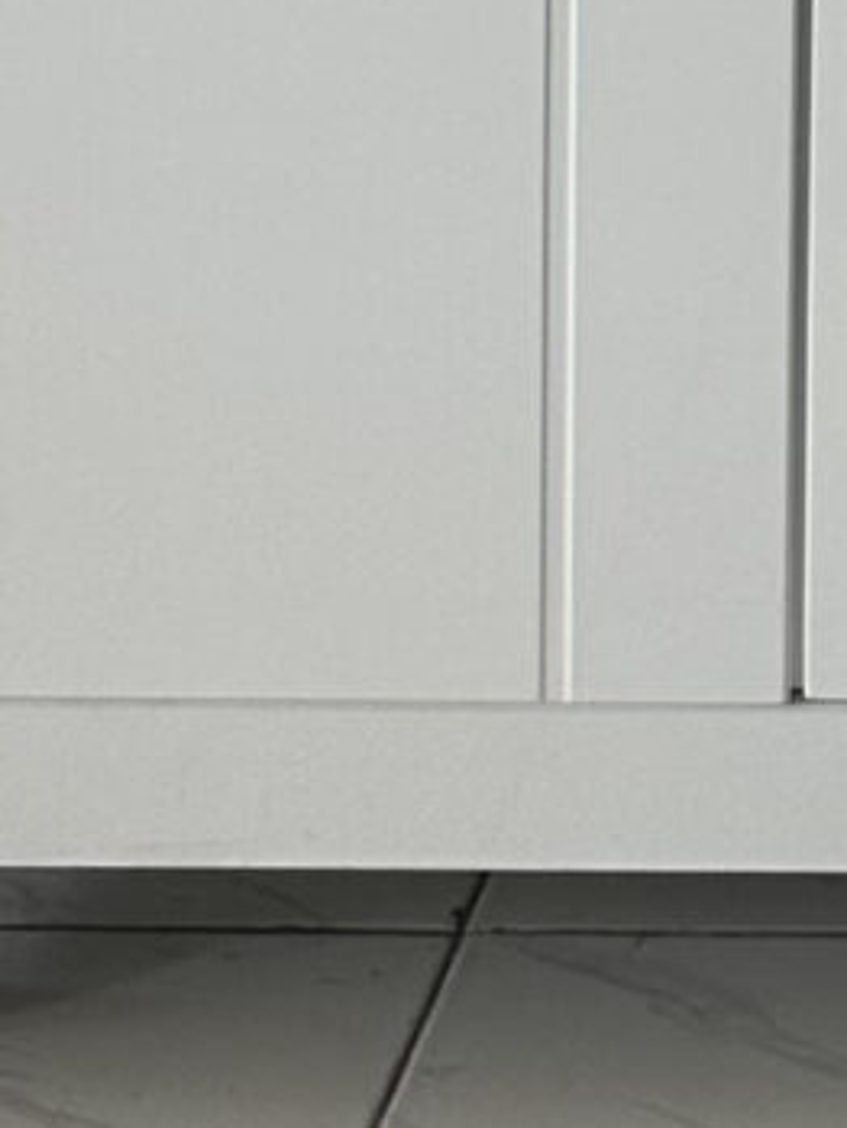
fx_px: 5738
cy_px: -2036
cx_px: 1966
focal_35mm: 176
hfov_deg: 7.9
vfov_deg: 9.3
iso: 64
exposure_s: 1/161
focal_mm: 6.86
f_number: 1.78
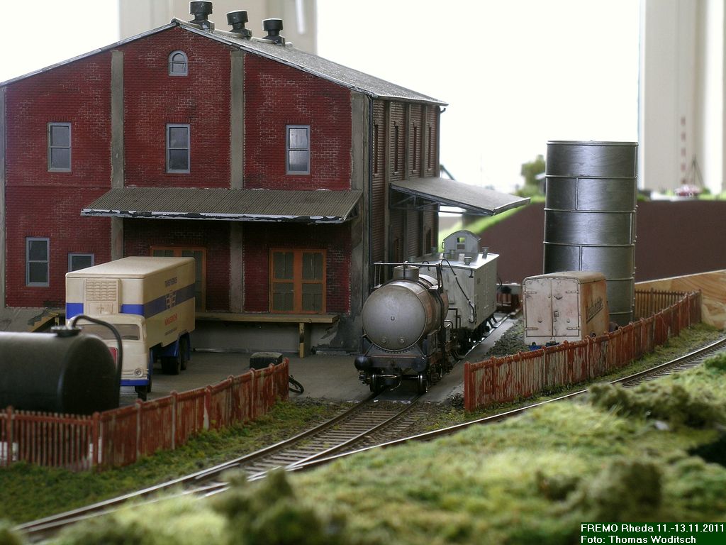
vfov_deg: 6.2
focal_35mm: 240
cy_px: 272
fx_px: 5034
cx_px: 363
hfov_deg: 8.2
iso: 50
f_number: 7.3
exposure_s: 1/2.8
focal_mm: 24
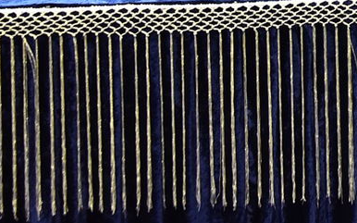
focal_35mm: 185
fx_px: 1799
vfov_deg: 6.9
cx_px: 583
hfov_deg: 10.8
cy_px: -205
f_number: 5.6
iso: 1600
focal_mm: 50
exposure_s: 1/50
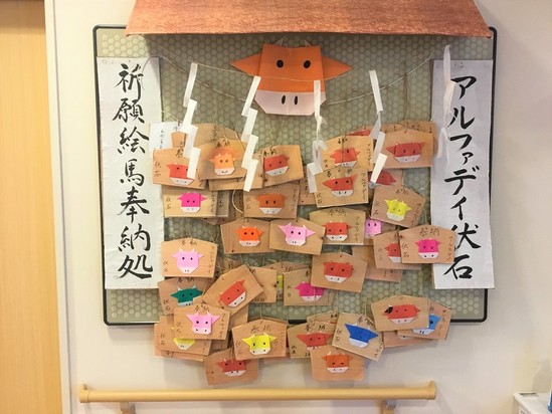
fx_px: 494
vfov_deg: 45.5
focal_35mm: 31
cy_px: 207
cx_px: 276
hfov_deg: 58.3
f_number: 2.4
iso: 100
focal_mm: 3.3
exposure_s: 1/30
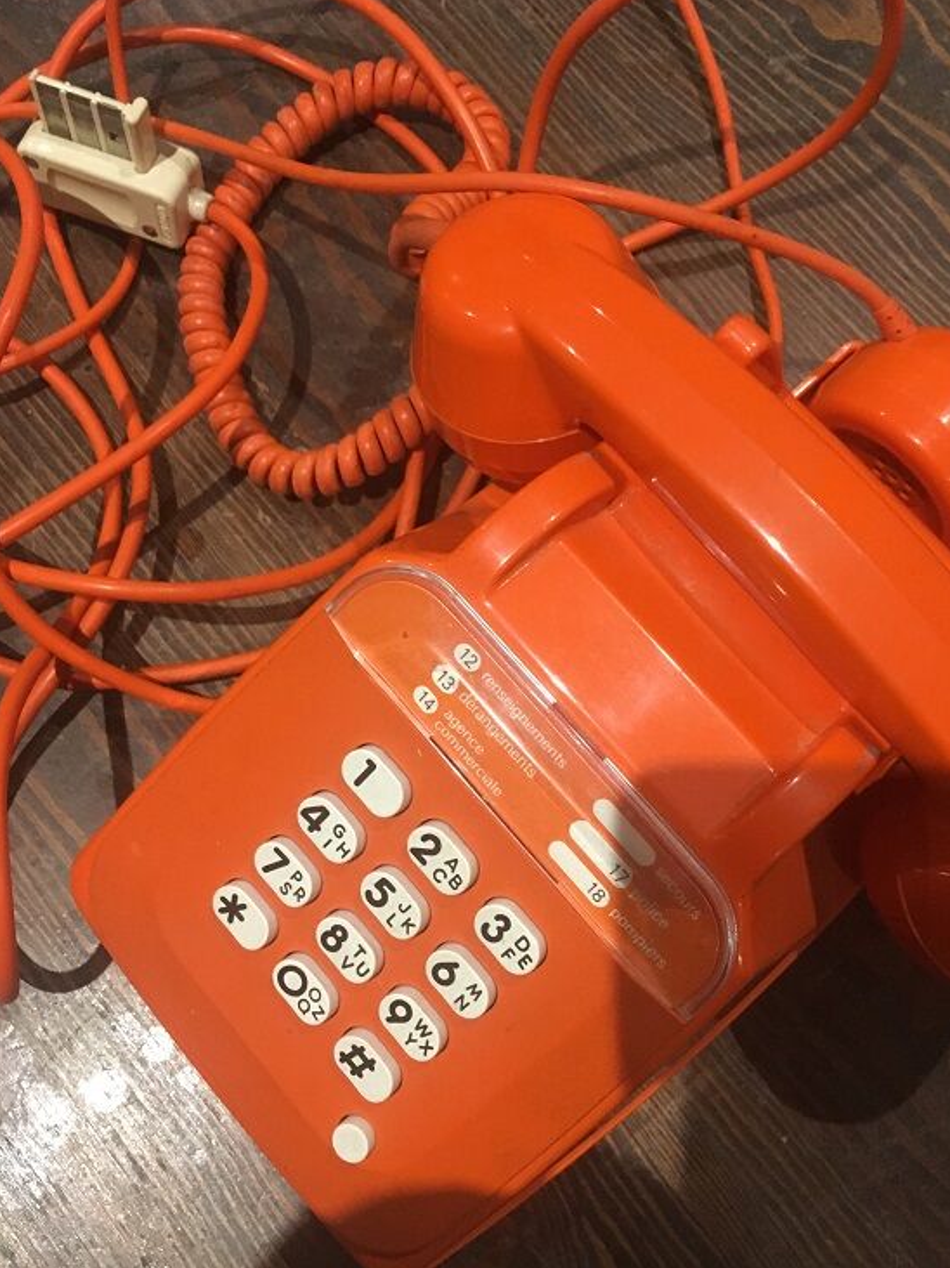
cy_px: 665
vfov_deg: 56.8
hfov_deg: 44.1
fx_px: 1171
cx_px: 517
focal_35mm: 32
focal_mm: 4.15
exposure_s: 1/25
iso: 200
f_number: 2.2
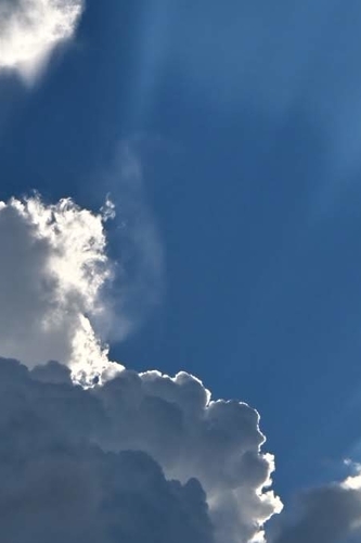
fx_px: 2709
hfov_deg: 7.6
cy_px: -61
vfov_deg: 11.3
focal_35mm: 180
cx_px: 228
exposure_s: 1/3200
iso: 250
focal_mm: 50
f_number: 9
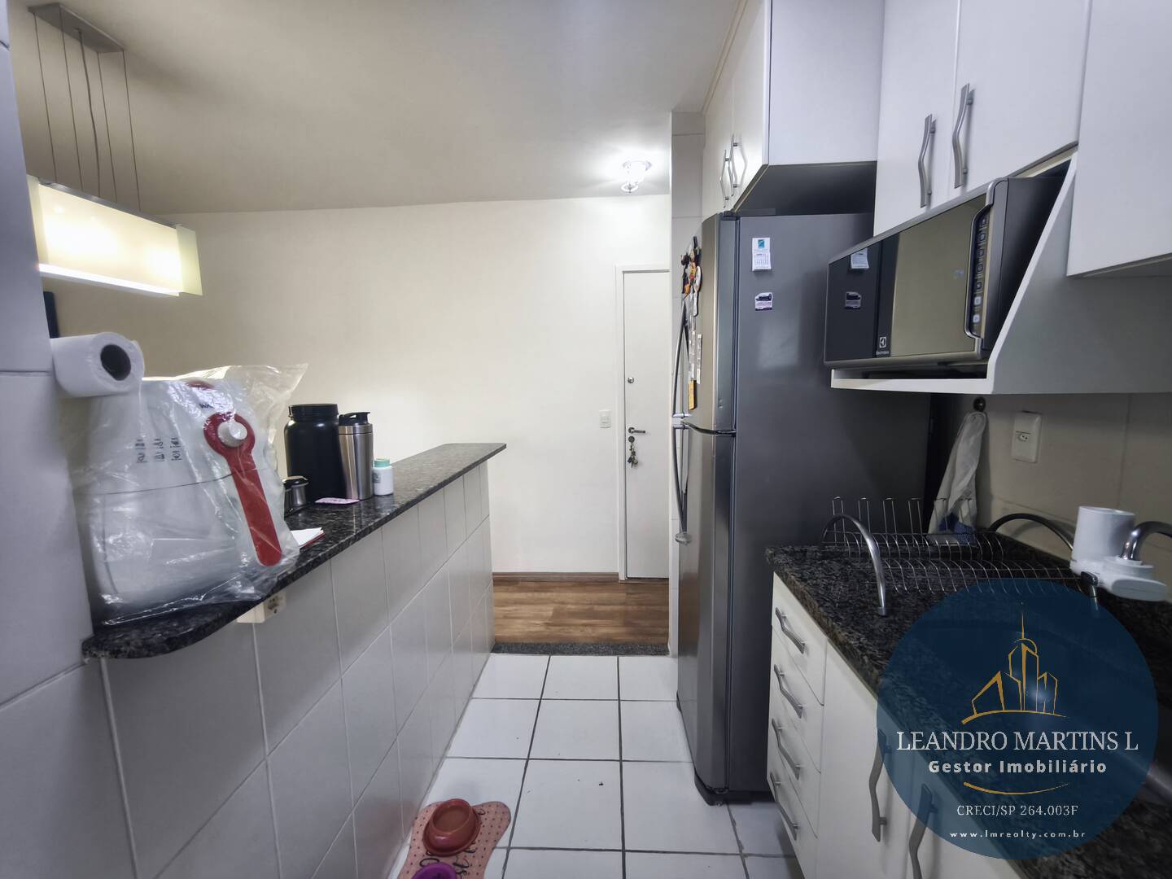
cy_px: 440
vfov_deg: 81.7
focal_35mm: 15
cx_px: 586
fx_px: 508
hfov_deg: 98.2
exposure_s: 1/30
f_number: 2.2
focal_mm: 1.91
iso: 400
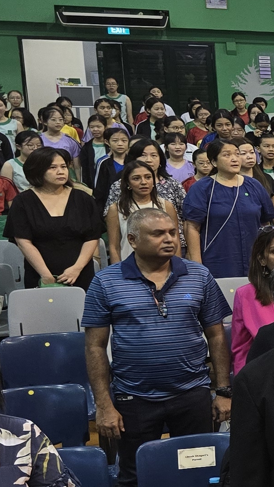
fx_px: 1214
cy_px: 313
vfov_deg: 22.6
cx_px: 886
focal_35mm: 94
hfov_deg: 9.4
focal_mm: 6.3
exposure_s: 1/100
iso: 320
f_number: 1.7
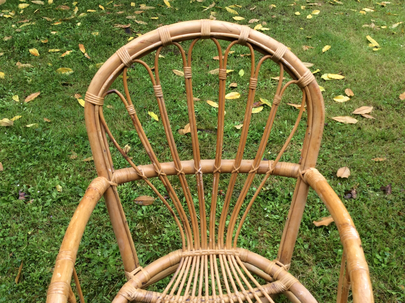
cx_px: 202
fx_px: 374
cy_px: 152
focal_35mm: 32
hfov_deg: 56.9
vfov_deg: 44.1
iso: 32
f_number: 2.4
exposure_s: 1/261
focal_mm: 3.3
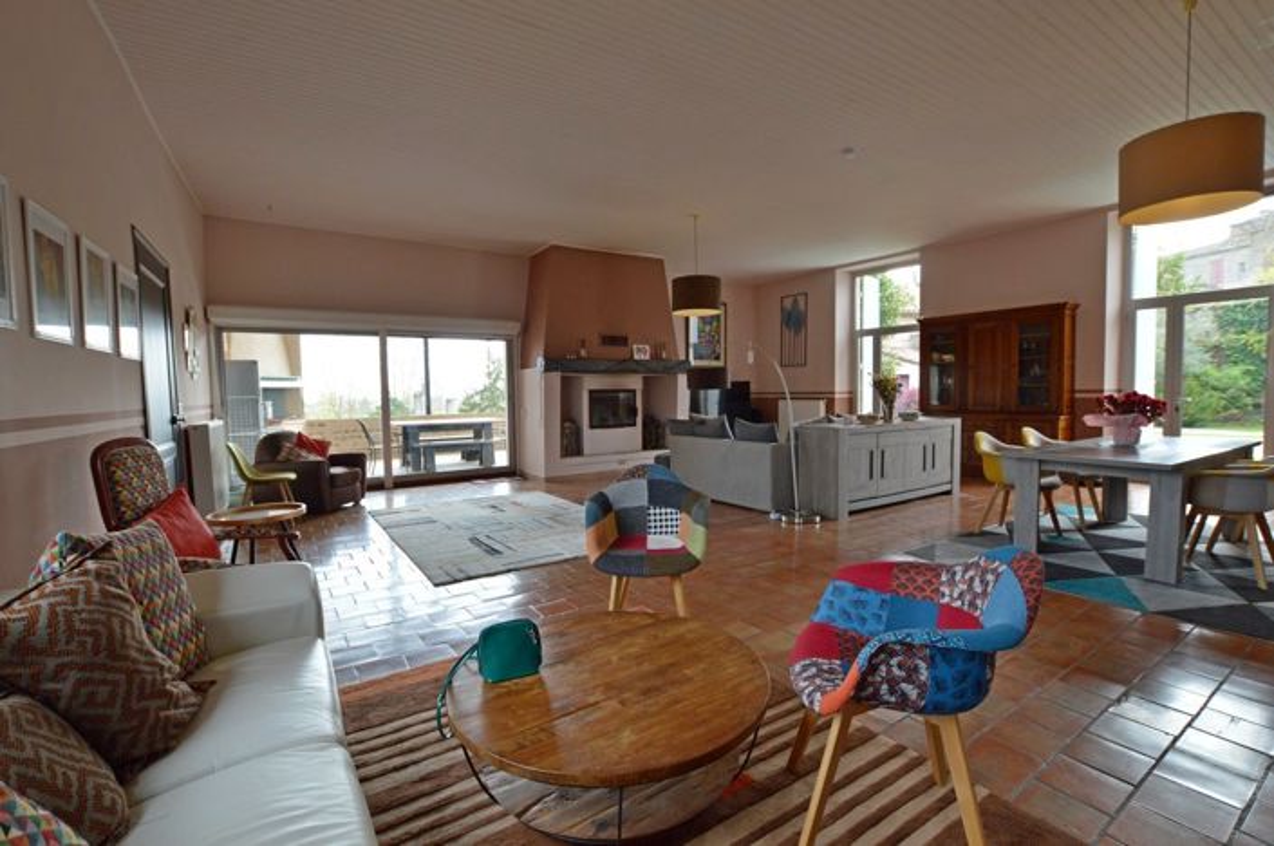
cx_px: 637
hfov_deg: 100.5
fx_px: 530
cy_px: 423
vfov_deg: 77.2
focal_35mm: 15
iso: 400
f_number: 5
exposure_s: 1/100
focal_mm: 10
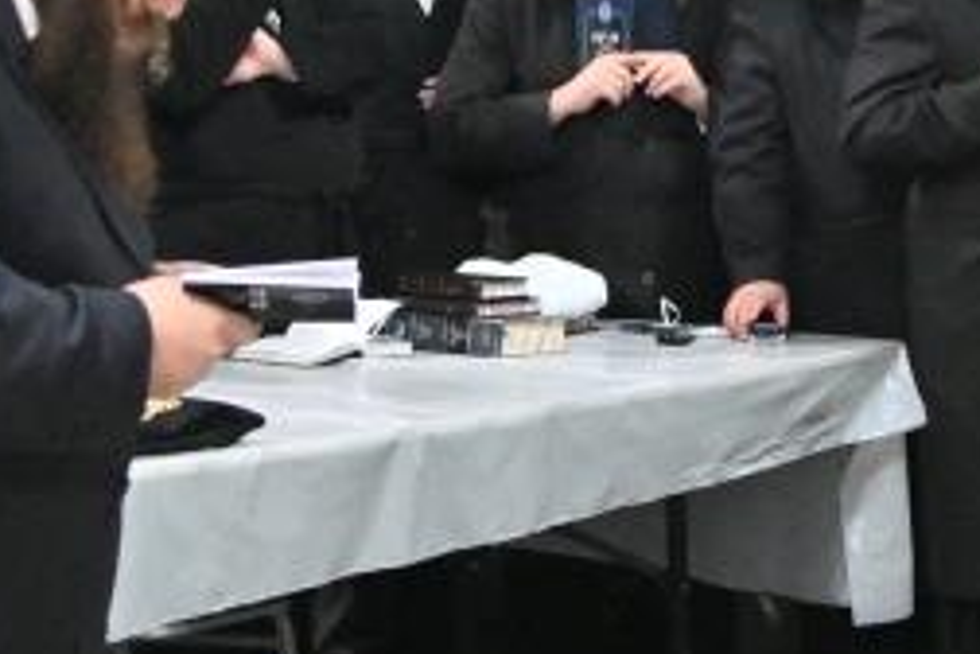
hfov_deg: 13.8
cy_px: 47
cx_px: 1007
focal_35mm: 146
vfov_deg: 9.4
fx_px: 3974
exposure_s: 1/125
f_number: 4
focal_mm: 24
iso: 1250
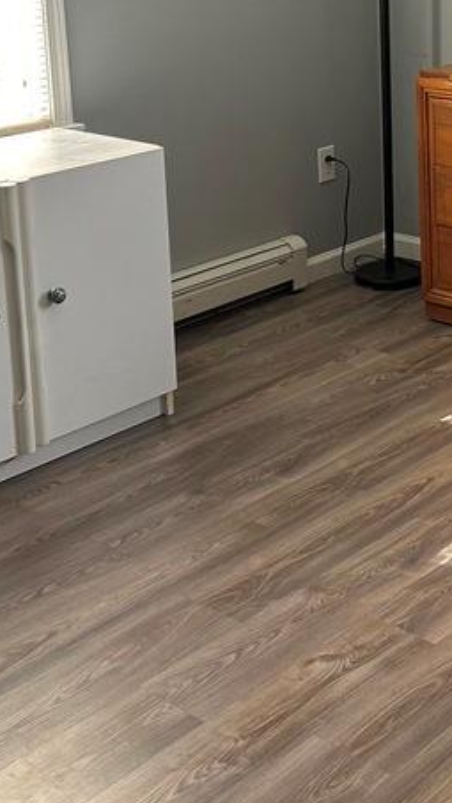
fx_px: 1363
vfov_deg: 31.7
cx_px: 475
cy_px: 131
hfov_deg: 18.2
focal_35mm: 64
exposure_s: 1/60
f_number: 1.5
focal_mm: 5.7
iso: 80
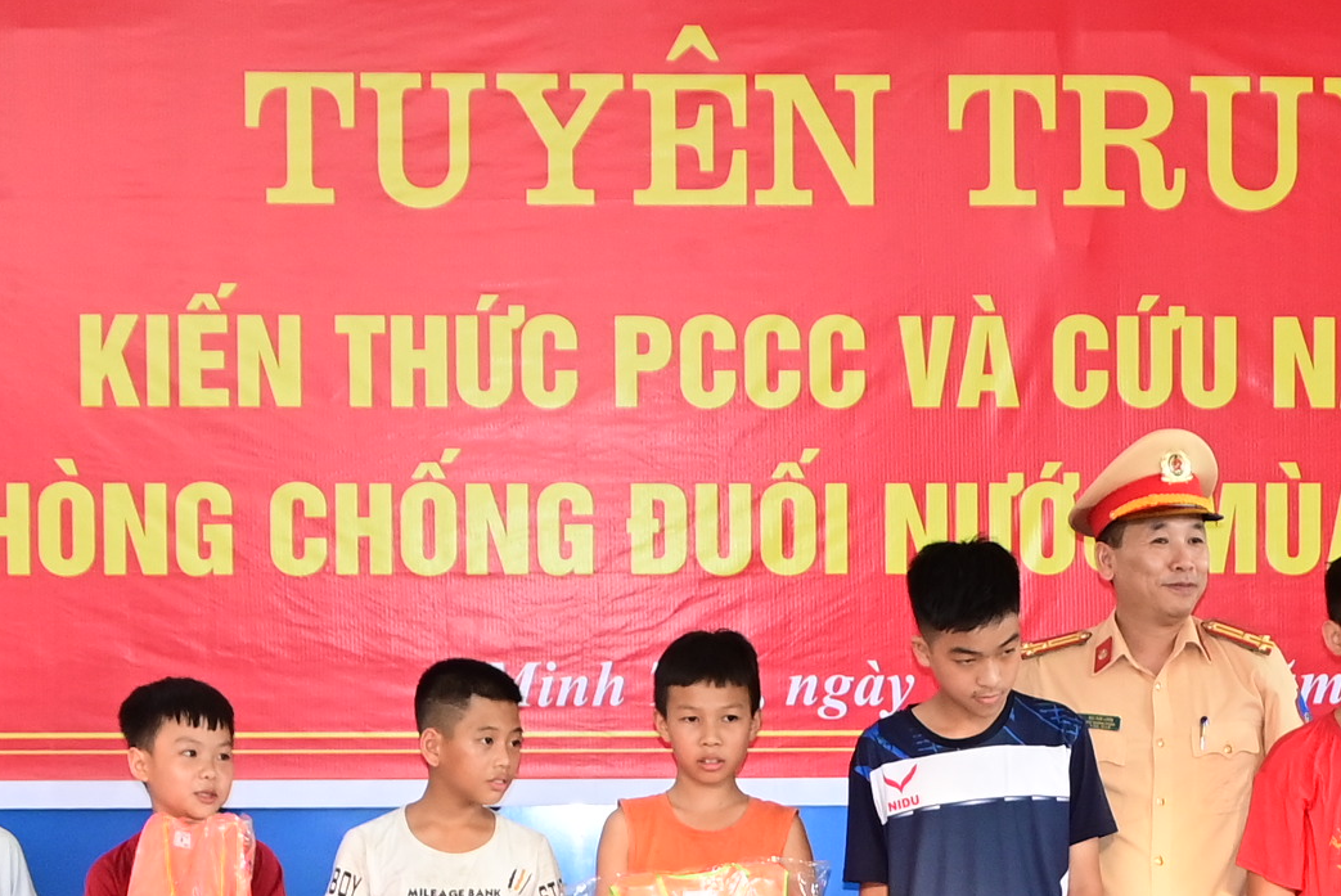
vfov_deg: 9.5
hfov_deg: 14.2
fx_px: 5368
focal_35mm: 144
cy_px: 891
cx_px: 1014
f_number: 4.5
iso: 1000
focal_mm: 34
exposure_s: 1/200
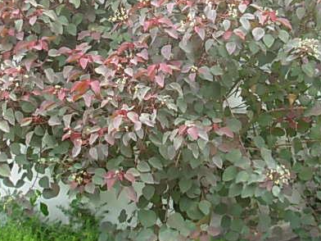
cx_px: 187
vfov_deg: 23.3
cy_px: 49
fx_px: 575
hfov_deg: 31.1
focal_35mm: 62
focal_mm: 6.3
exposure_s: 1/76.1
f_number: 2.9
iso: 50
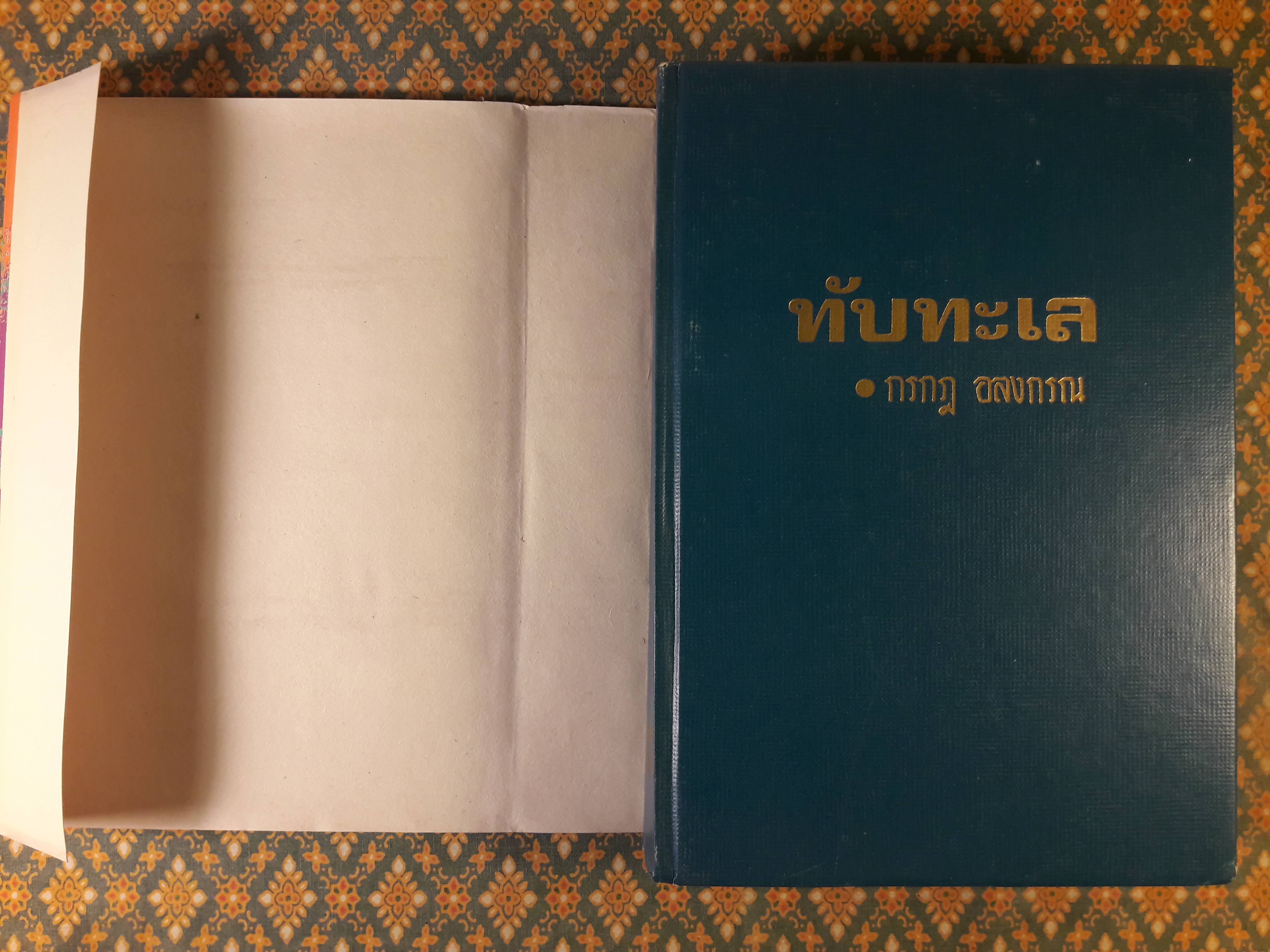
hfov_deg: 63.4
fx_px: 1027
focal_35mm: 28
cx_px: 635
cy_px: 476
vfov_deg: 49.7
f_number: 1.9
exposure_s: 1/50
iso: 64
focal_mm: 3.7
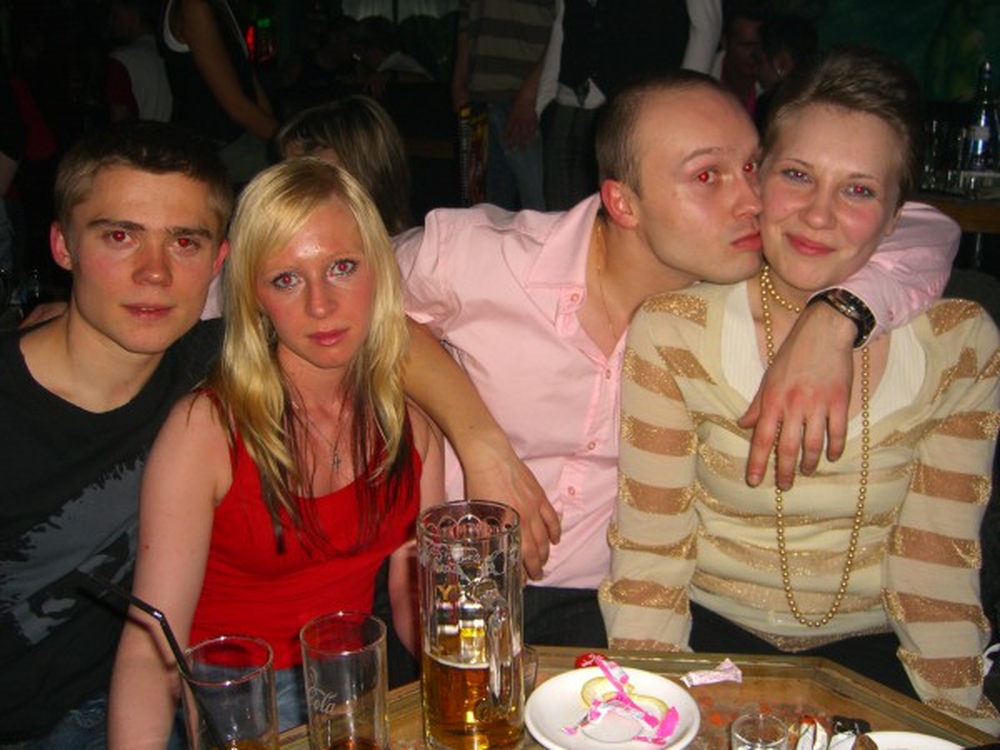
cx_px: 500
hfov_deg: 49.0
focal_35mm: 38
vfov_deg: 37.7
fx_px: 1098
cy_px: 375
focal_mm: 7.9
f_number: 2.8
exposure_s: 1/60
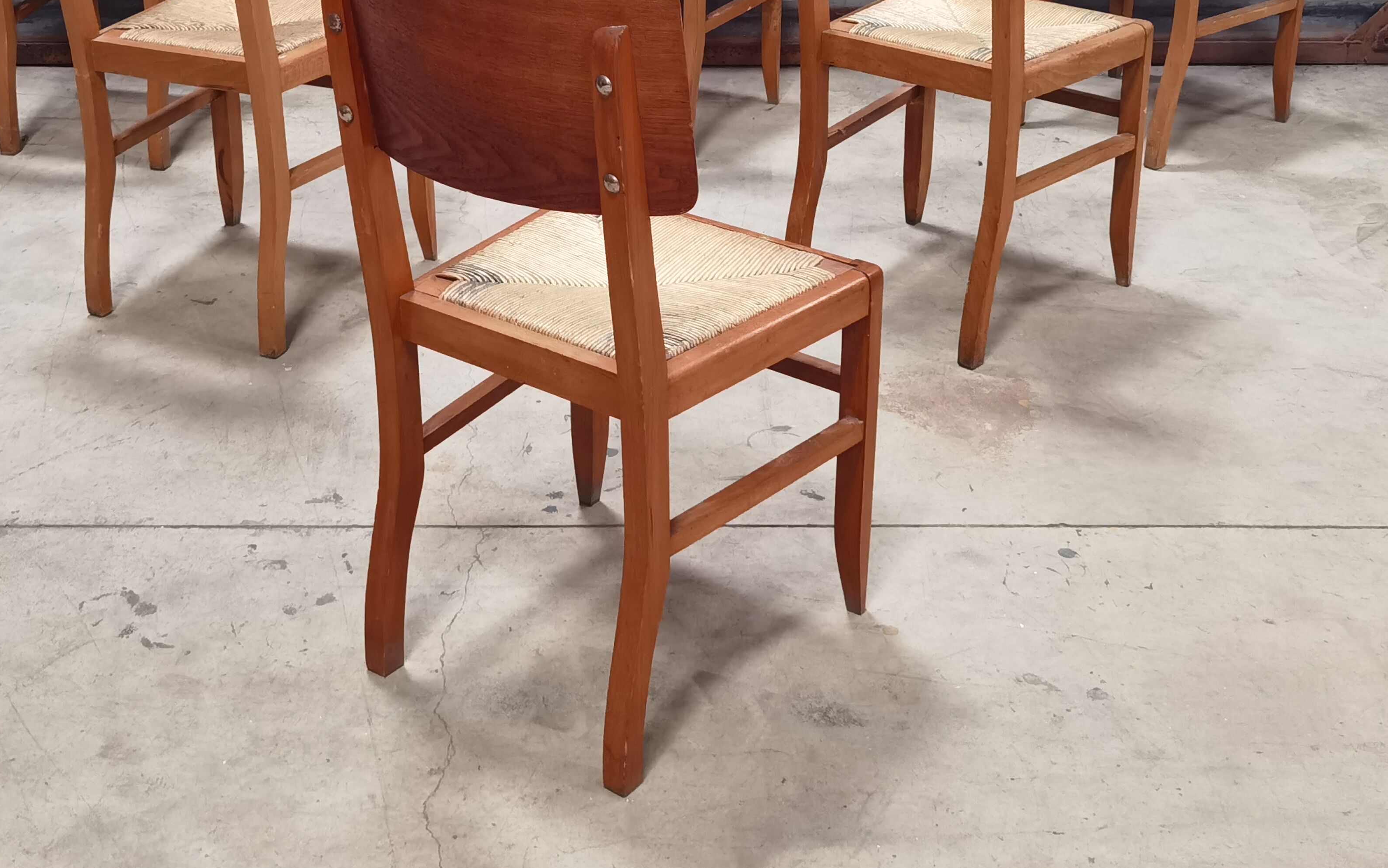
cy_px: 221
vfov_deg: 26.5
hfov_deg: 41.8
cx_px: 648
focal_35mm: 48
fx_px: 1816
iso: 500
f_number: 1.9
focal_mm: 6.71
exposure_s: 1/33.3
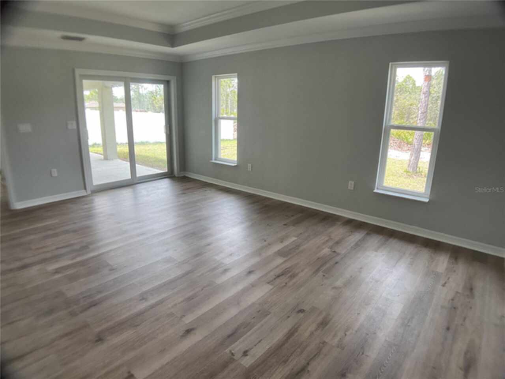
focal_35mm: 29
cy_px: 190
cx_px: 252
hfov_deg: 61.7
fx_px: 423
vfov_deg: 48.2
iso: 40
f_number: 1.8
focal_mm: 3
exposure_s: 1/120
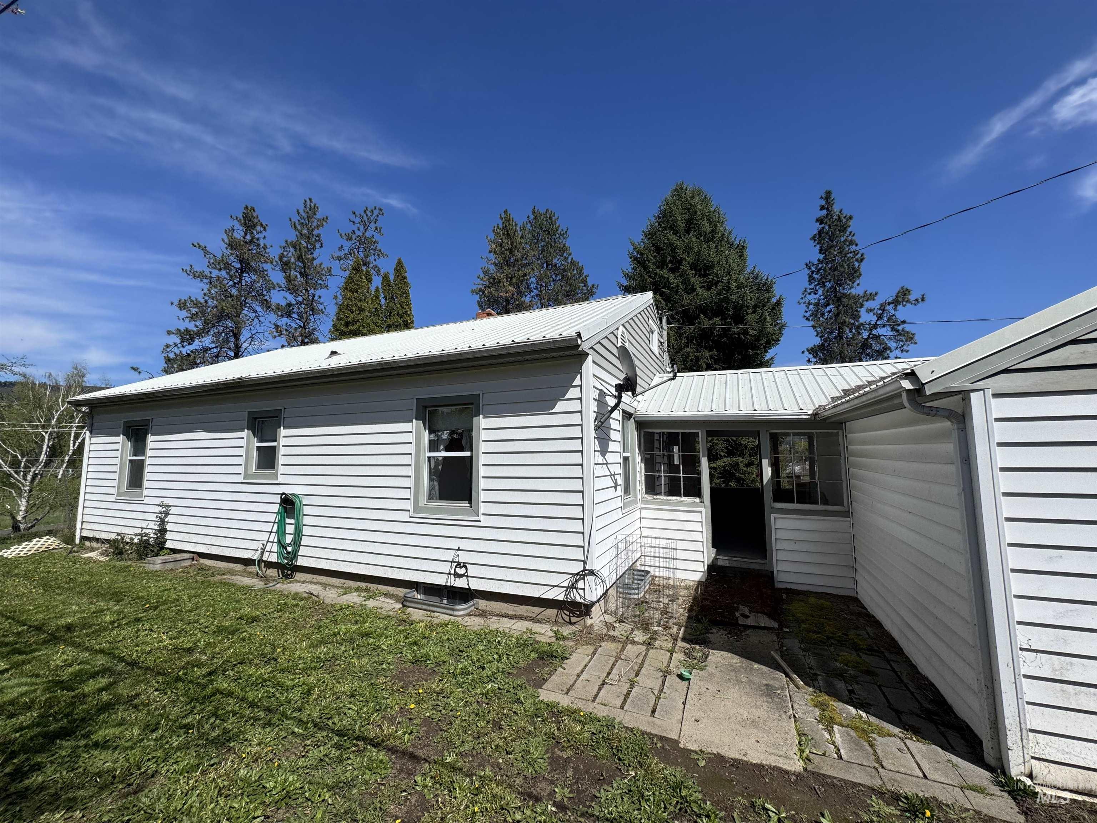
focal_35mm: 14
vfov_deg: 85.7
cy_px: 412
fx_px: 444
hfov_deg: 102.1
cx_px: 548
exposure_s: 1/3717
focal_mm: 2.22
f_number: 2.2
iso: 40
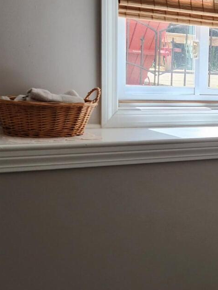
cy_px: 155
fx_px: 613
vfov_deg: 26.7
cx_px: 277
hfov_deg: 18.8
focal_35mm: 73
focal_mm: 5.4
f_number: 1.8
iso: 80
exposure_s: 1/180
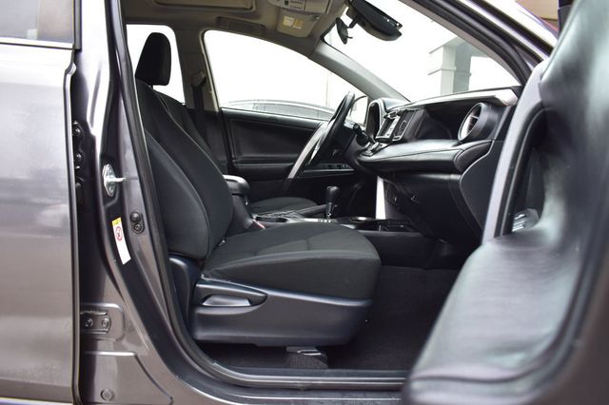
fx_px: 456
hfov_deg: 67.4
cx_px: 304
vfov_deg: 47.9
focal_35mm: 27
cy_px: 202
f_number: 7.1
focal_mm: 18
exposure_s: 1/25
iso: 400
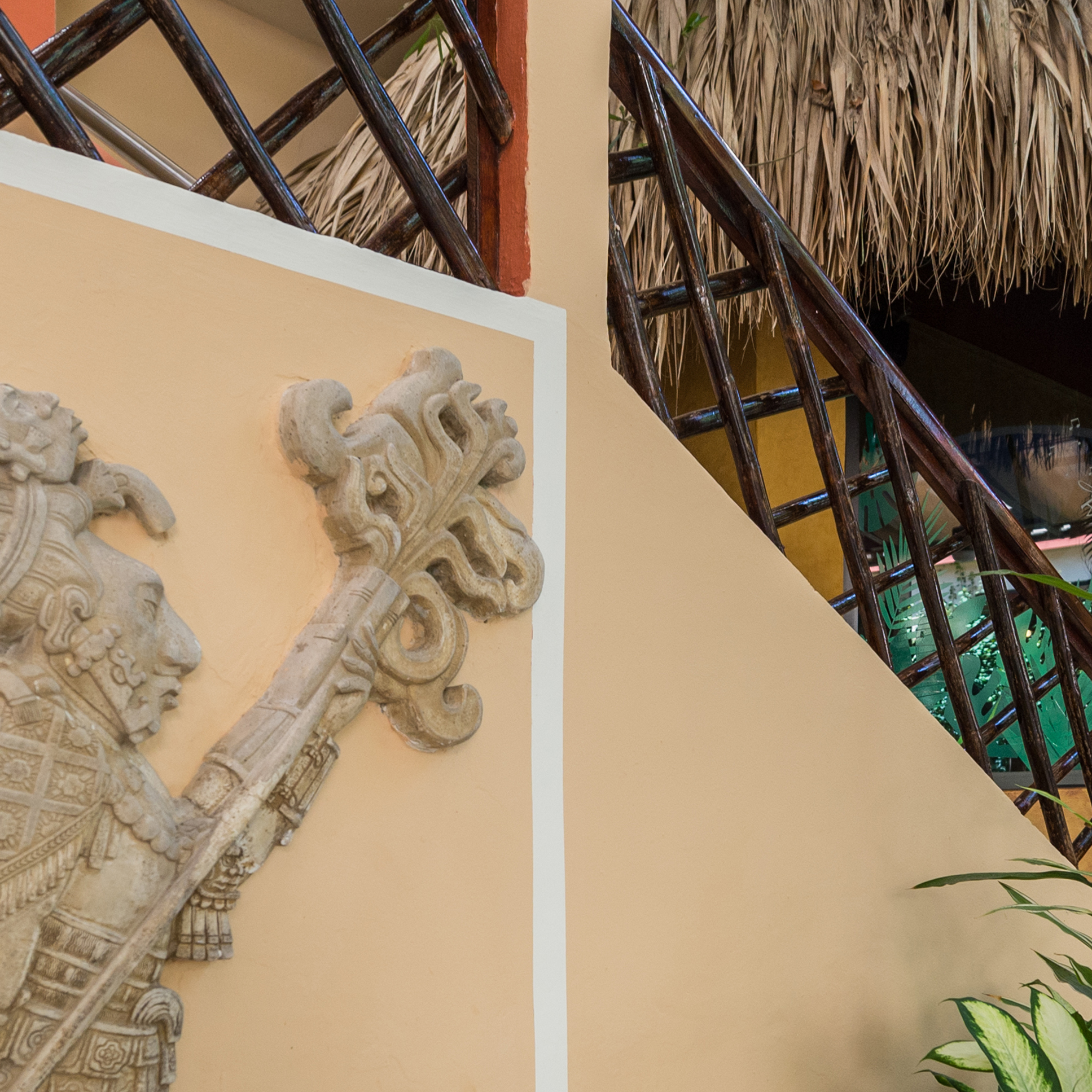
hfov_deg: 44.0
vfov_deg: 41.0
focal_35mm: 37
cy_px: 1005
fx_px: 1321
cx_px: 768
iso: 500
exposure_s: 1/100
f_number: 4.5
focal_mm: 14
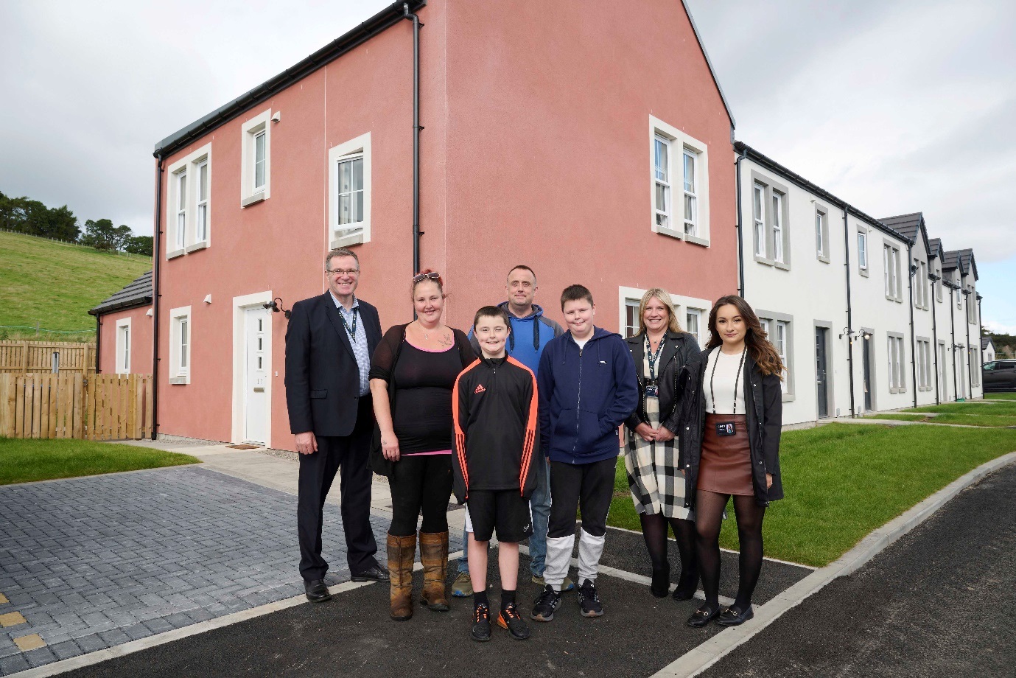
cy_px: 339
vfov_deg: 40.0
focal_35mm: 33
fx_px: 931
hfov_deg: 57.2
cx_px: 508
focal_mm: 22.3
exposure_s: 1/60
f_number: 5
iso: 500
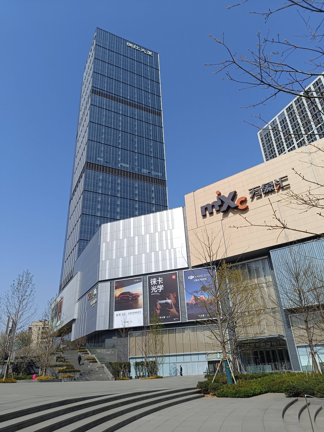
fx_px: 300
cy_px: 216
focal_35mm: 24
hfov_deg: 56.8
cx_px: 162
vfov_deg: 71.6
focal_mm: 5.59
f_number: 1.88
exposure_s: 1/2198
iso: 58
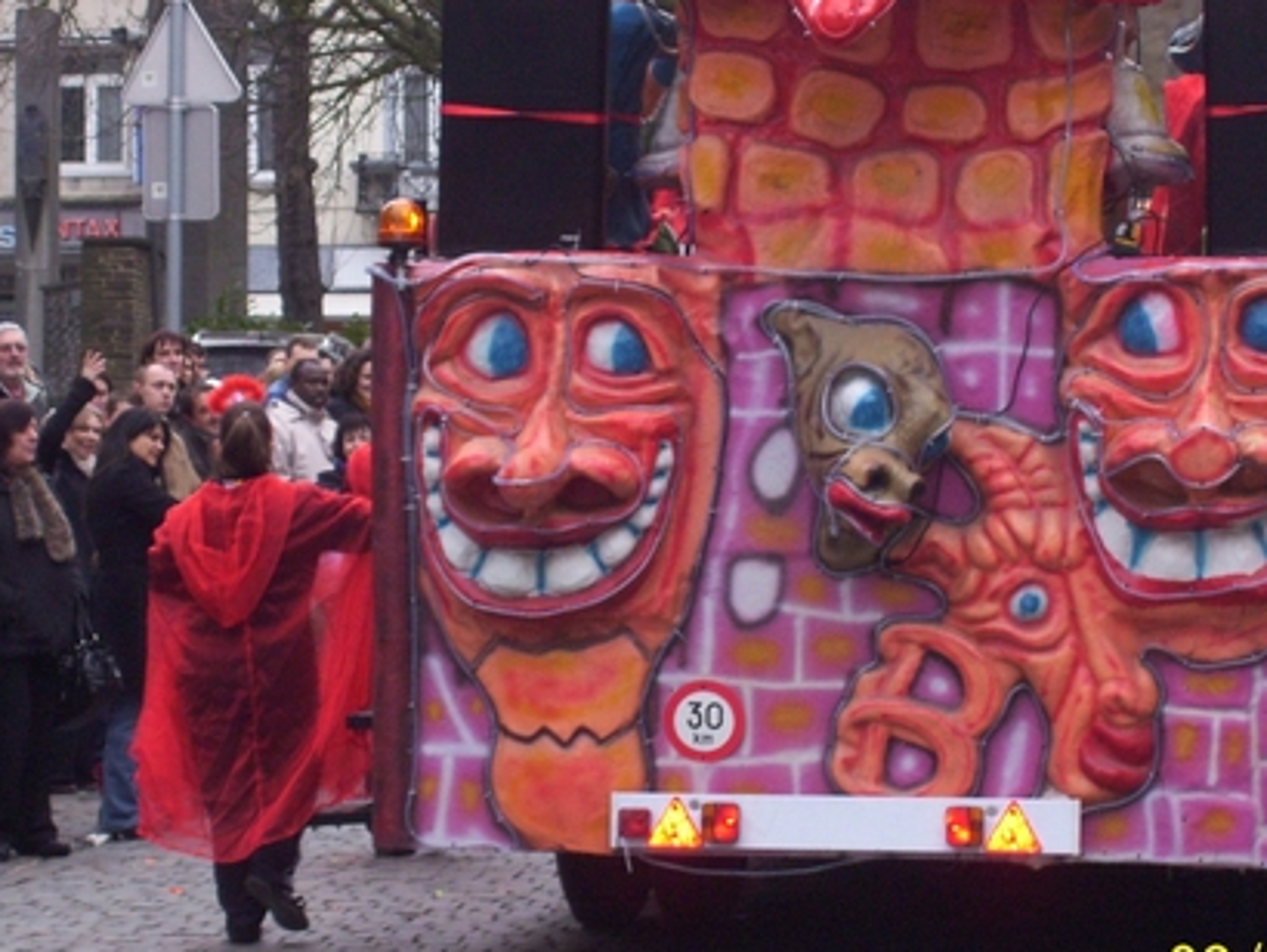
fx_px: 5786
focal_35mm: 158
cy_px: 440
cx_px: 658
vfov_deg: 9.4
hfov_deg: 12.5
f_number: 4.6
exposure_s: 1/80
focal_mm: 18
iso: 200
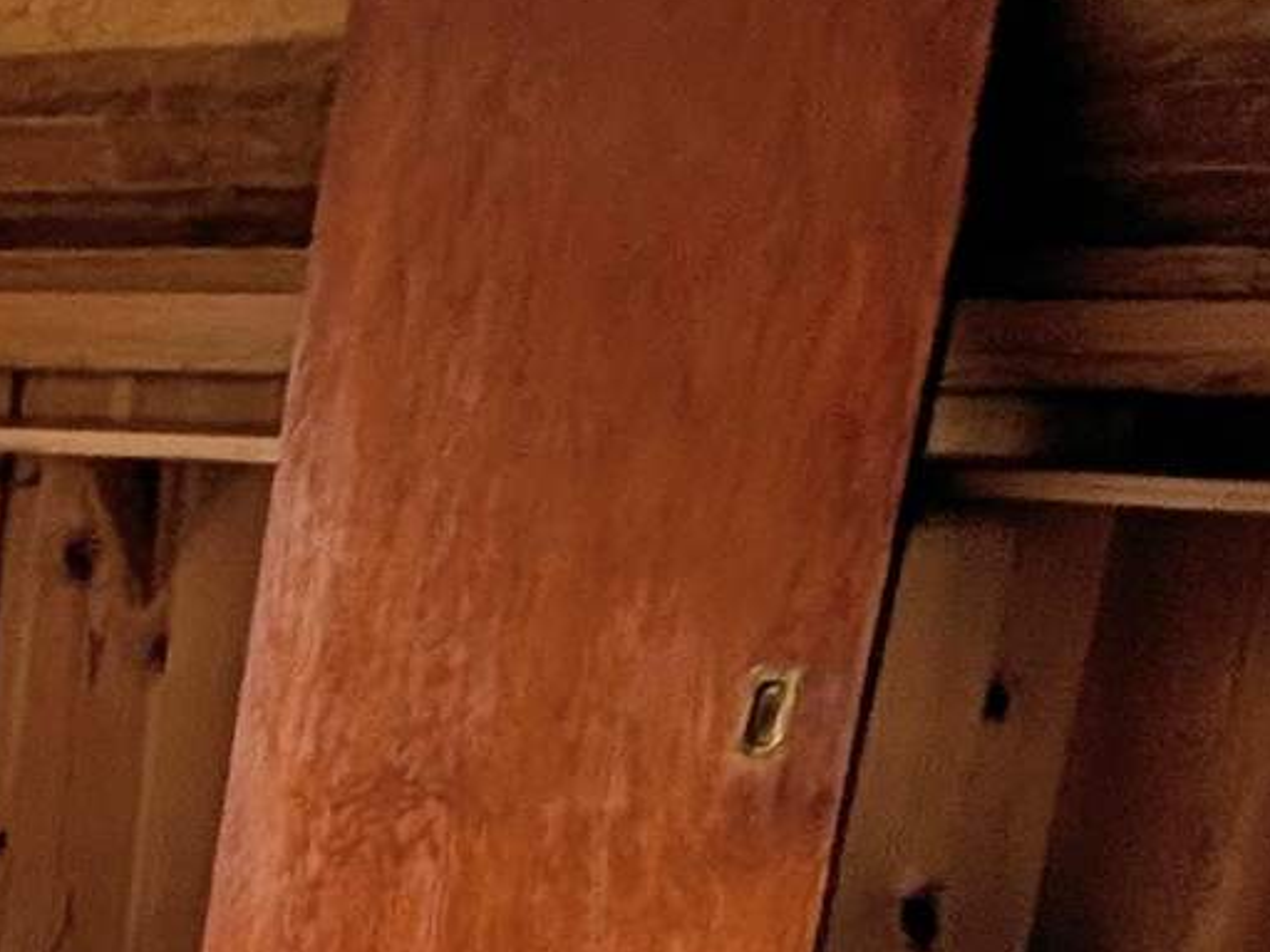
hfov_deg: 19.1
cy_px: 1173
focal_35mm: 78
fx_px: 2862
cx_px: -1019
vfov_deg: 17.9
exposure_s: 1/89.4
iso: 28
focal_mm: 1.54
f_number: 2.2
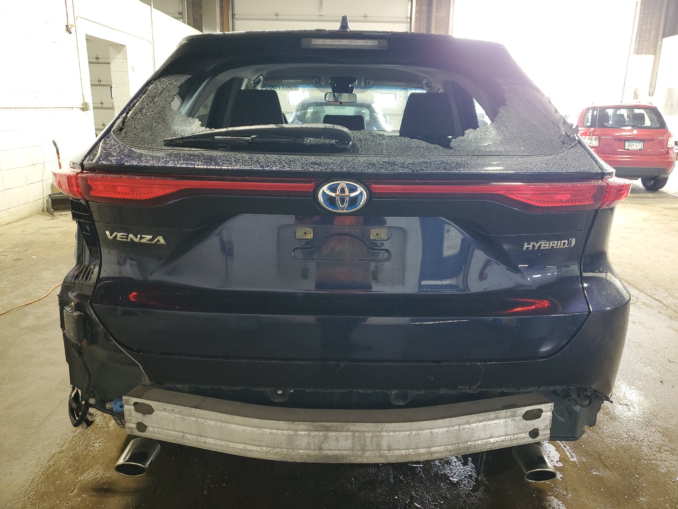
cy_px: 254
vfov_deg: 53.1
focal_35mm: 26
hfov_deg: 67.3
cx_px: 339
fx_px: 509
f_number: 1.5
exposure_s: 1/60.2
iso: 136
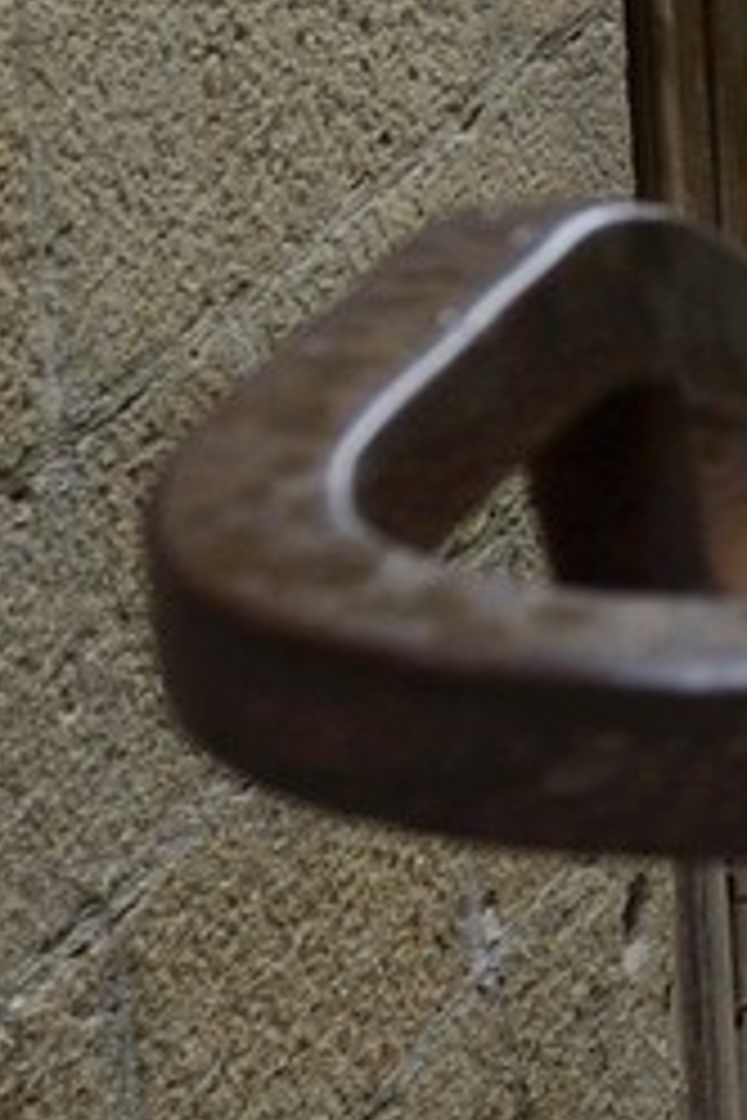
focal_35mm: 244
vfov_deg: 8.4
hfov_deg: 5.3
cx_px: 2385
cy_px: 85
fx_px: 7594
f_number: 6.3
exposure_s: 1/160
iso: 400
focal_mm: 38
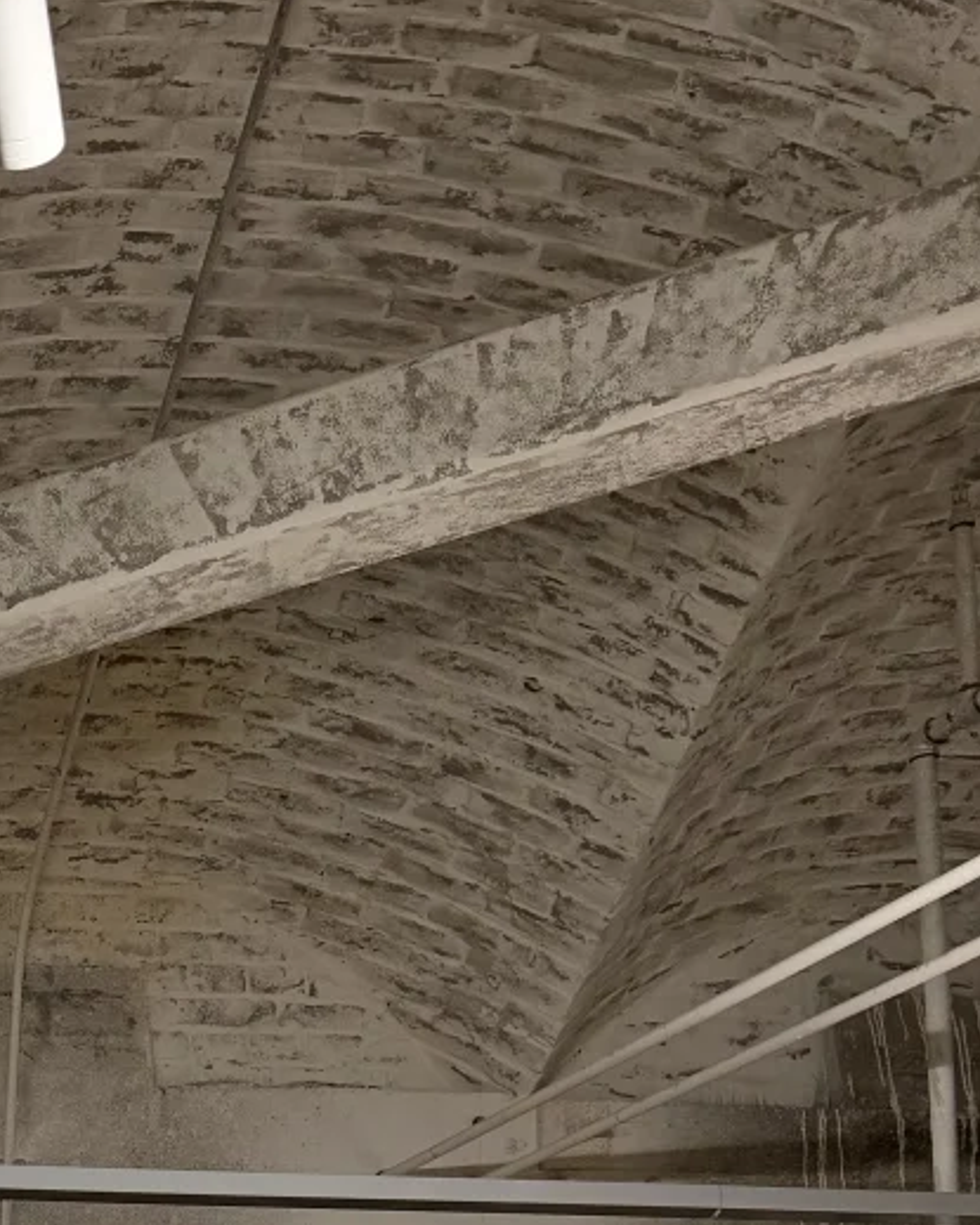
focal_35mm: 65
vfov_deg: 26.3
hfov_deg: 21.4
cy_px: 1421
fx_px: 2357
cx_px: -274
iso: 160
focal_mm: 6.76
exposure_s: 1/100
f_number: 1.78
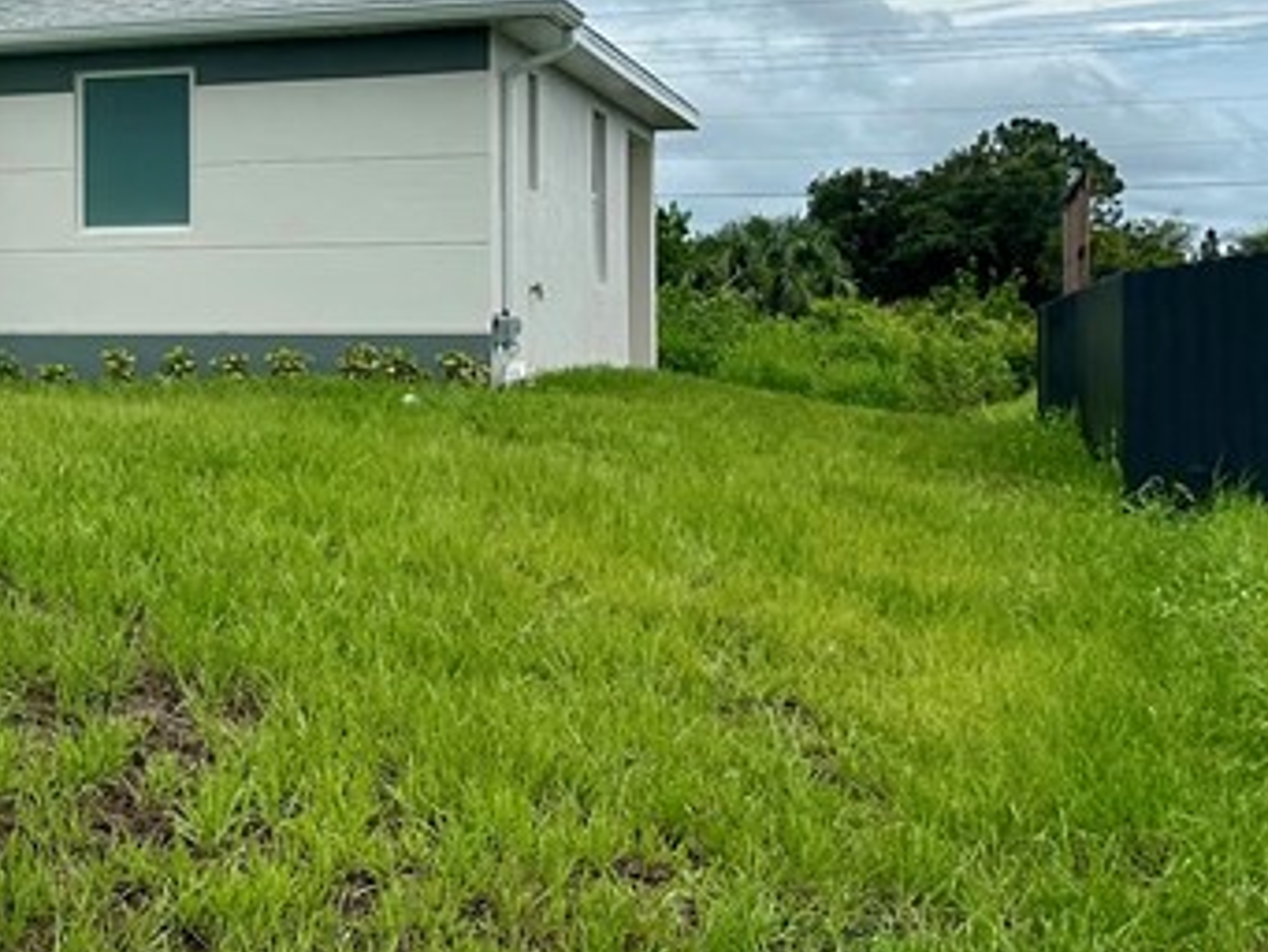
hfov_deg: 23.4
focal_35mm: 72
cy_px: 275
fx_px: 2638
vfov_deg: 20.3
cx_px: -450
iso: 80
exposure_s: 1/7576
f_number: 1.78
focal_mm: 6.86
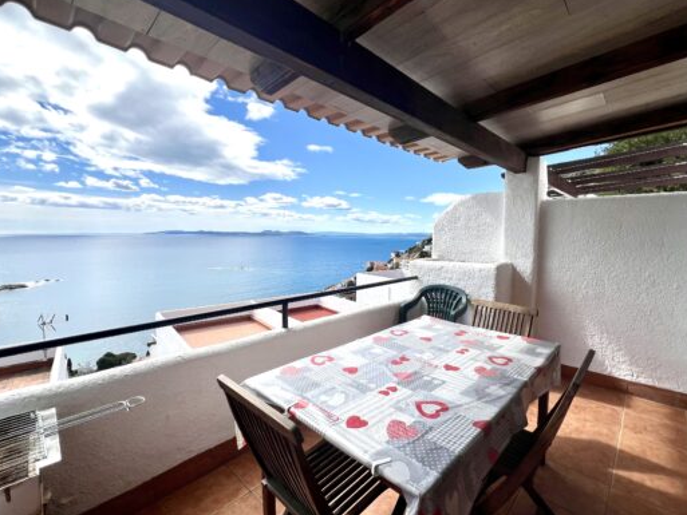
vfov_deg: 81.8
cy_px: 258
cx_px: 347
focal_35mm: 15
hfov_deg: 98.2
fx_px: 298
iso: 32
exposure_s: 1/2660
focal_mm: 1.57
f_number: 1.8
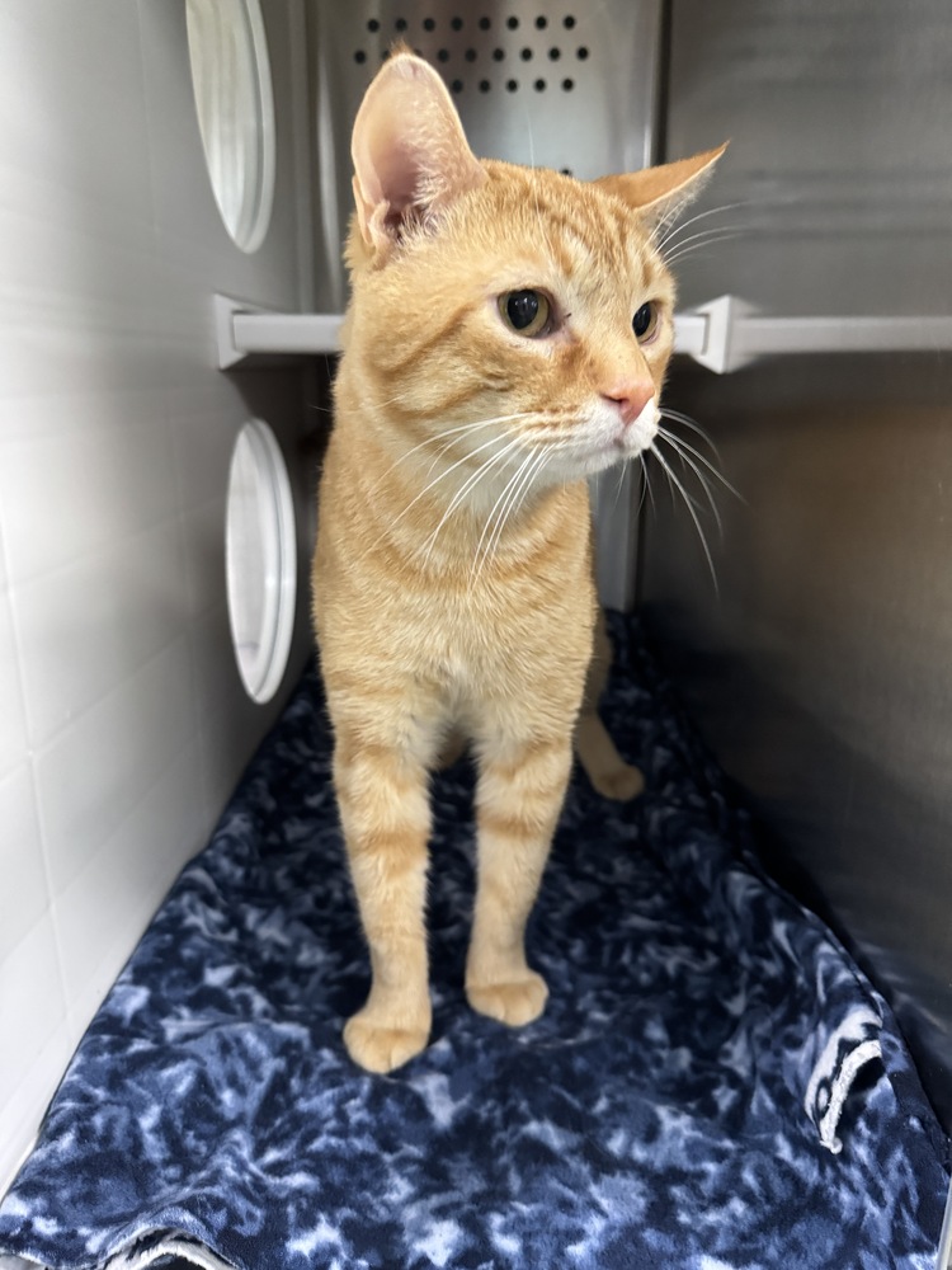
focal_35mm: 24
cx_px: 476
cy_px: 635
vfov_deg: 71.6
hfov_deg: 56.8
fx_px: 880
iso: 800
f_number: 1.78
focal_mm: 6.76
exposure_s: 1/48
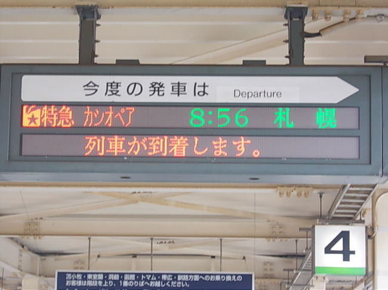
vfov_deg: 15.4
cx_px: 194
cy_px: 145
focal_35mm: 96
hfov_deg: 20.4
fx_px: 1076
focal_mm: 13.6
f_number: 5.3
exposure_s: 1/20
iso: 200
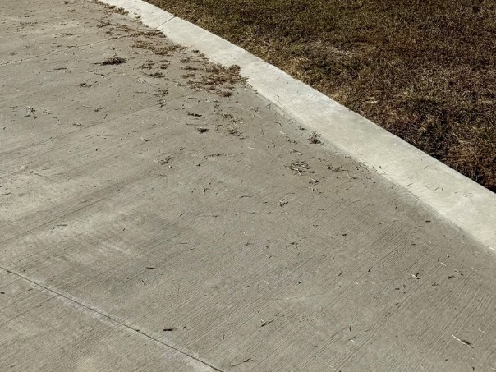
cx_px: 128
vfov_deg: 20.4
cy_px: -197
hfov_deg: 31.2
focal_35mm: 61
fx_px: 874
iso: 80
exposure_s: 1/8130
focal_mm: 6.76
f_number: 1.78
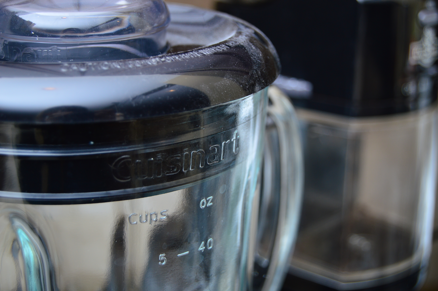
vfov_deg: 20.1
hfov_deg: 29.9
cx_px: 219
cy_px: 146
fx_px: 821
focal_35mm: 68
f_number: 5.3
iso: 200
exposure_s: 1/200
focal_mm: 45
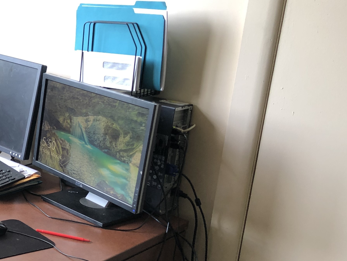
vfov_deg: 23.2
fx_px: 632
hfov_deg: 27.9
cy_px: 178
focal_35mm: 63
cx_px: -37
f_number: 1.8
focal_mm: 3.99
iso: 40
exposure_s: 1/32
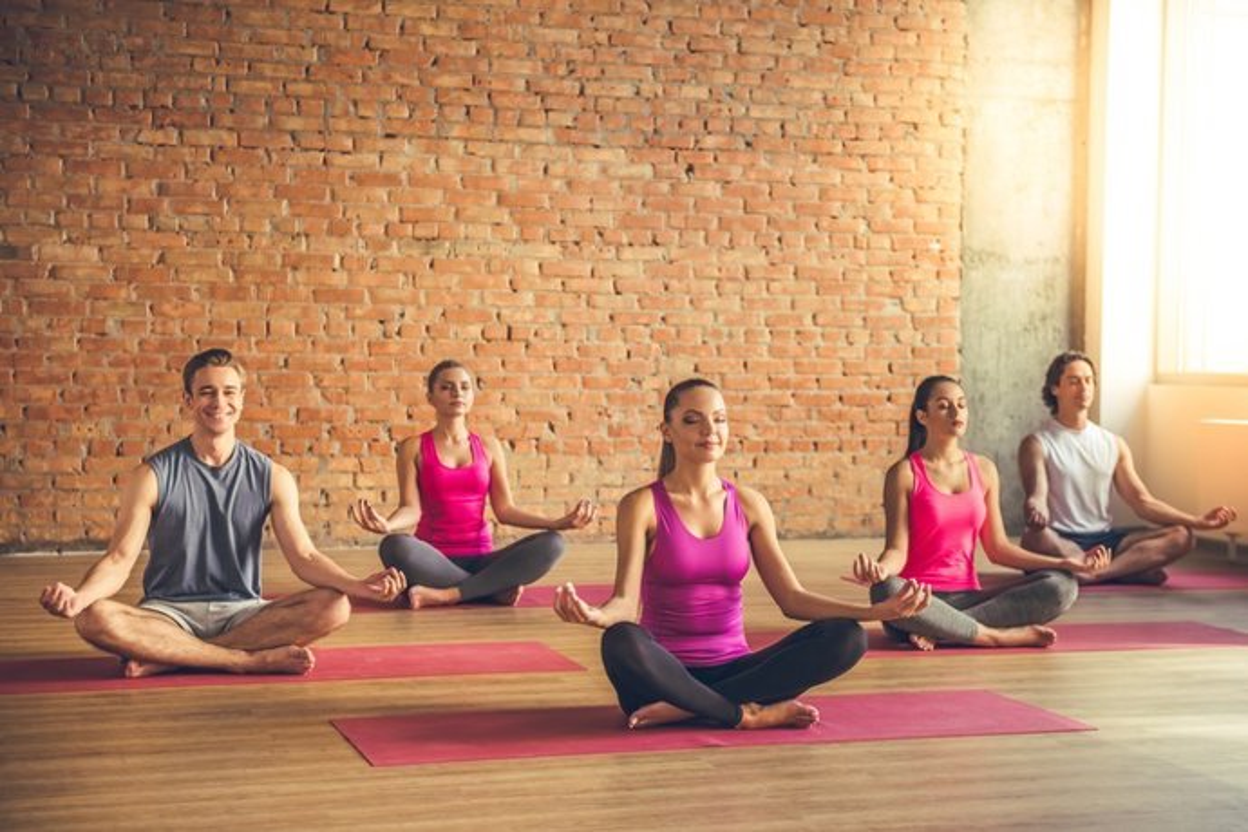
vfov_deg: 22.6
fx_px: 2080
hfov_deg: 33.4
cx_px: 624
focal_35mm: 60
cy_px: 416
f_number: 2.8
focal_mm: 60
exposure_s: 1/200
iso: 500
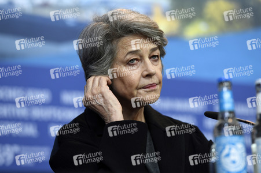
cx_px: 130
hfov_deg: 12.5
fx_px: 1195
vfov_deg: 8.3
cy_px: 86
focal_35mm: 165
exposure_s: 1/320
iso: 1250
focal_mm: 165
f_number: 3.5
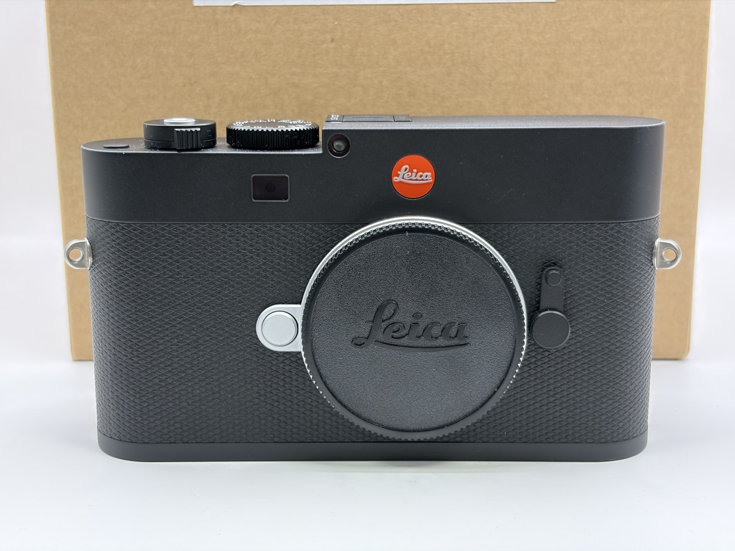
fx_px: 1104
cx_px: 368
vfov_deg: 28.0
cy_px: 276
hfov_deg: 36.8
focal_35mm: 52
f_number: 1.6
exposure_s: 1/100
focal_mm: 5.96
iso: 125
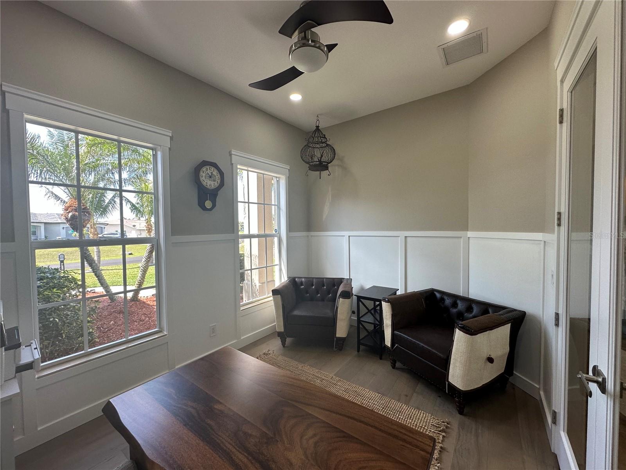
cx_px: 313
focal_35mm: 14
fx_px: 253
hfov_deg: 102.1
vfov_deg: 85.7
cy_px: 235
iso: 80
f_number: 2.2
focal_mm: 2.22
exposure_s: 1/120
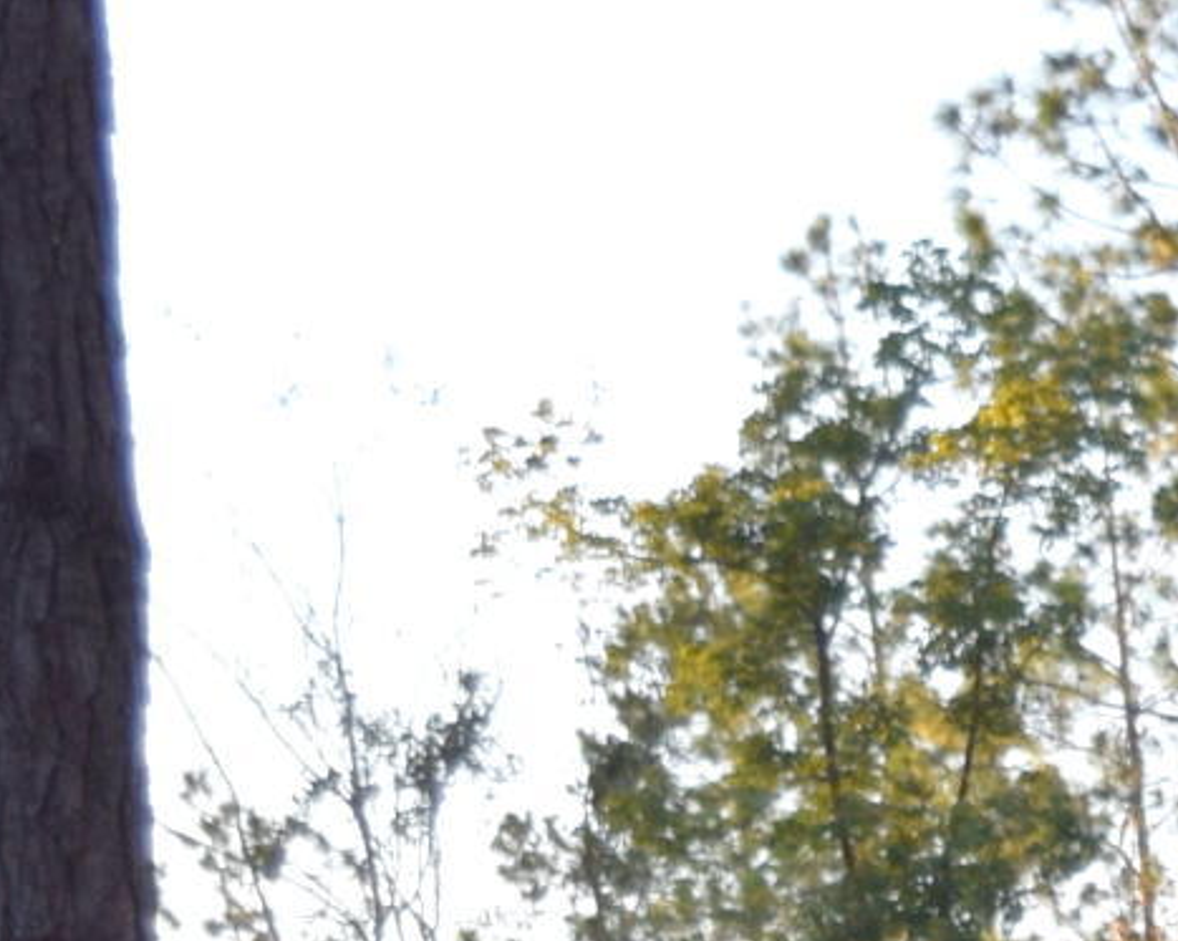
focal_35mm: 344
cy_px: 2036
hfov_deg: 5.6
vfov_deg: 4.4
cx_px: 1978
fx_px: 11986
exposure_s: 1/125
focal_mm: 38
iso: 100
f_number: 5.6
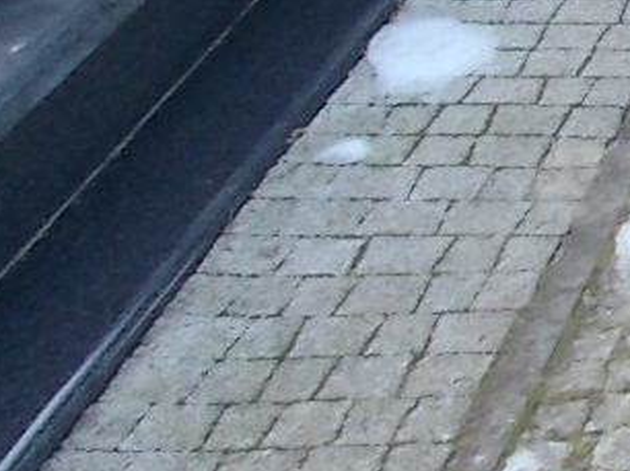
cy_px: -218
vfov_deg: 10.5
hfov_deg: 12.6
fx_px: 2473
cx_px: 1305
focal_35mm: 136
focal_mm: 4.6
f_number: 3.2
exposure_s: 1/80
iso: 80
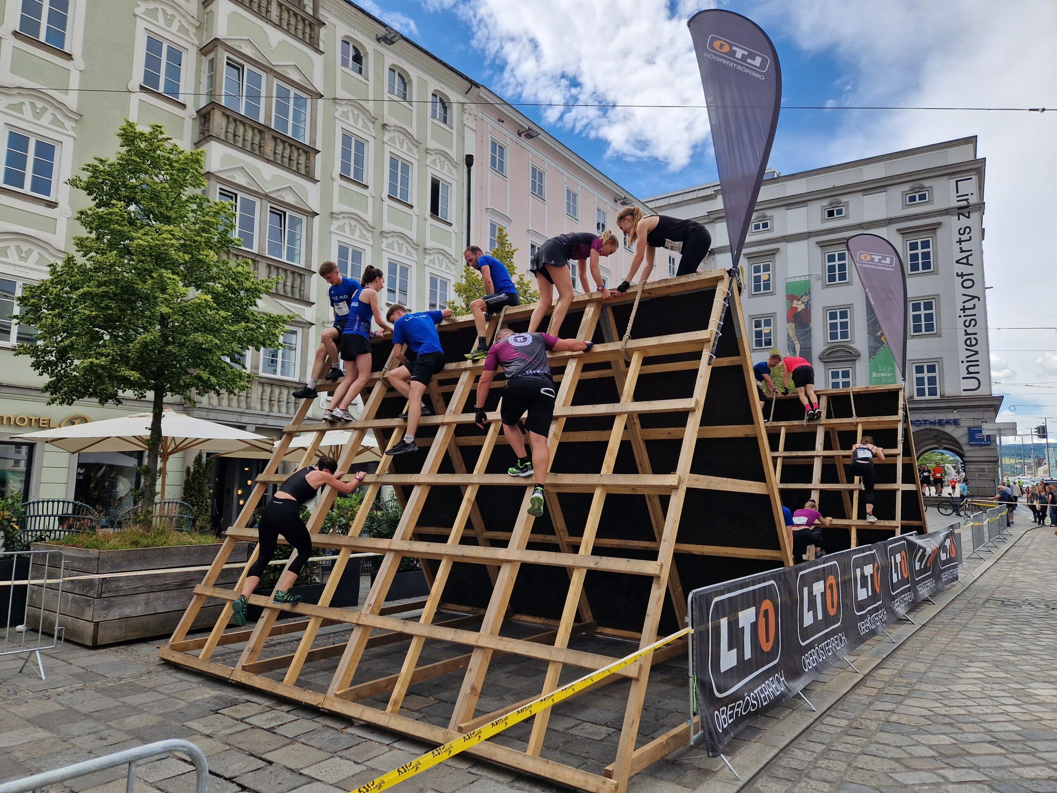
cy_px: 396
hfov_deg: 73.9
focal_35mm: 23
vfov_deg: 58.9
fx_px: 702
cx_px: 528
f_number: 1.8
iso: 50
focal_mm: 5.4
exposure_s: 1/1068
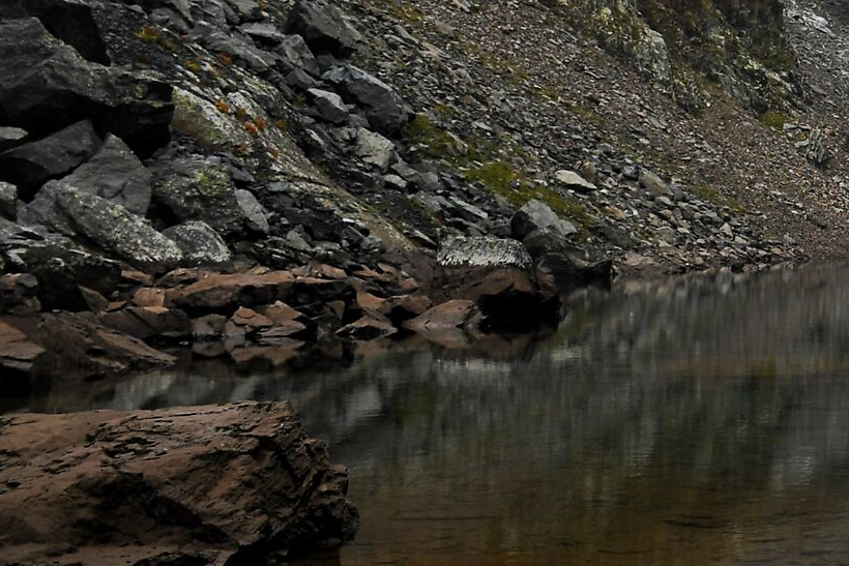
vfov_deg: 17.1
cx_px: 1230
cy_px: 85
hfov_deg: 21.9
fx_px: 1863
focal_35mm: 79
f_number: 3.5
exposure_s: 1/250
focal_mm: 18
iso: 110
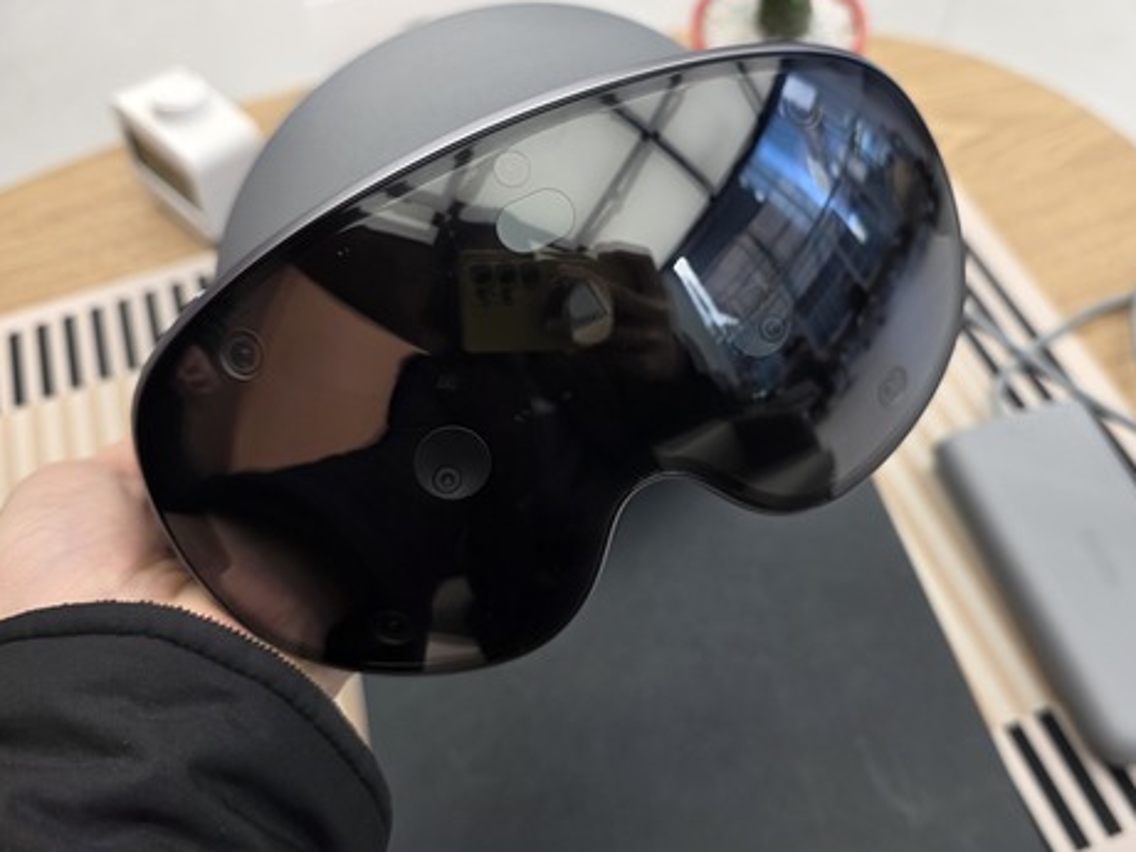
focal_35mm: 32
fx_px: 1050
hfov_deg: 56.6
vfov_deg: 44.0
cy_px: 365
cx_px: 649
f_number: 1.7
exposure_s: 1/180
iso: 64
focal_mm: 6.3
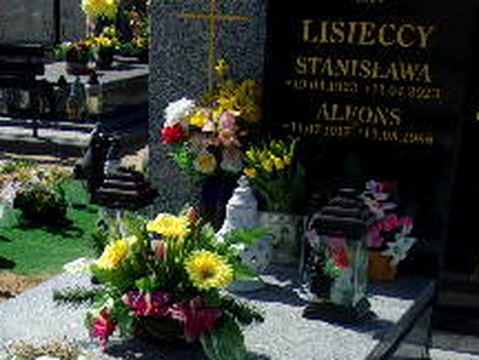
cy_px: 442
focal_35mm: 80
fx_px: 1107
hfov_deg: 24.2
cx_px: 131
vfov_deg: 17.5
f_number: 10.4
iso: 80
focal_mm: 4.9
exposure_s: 1/140
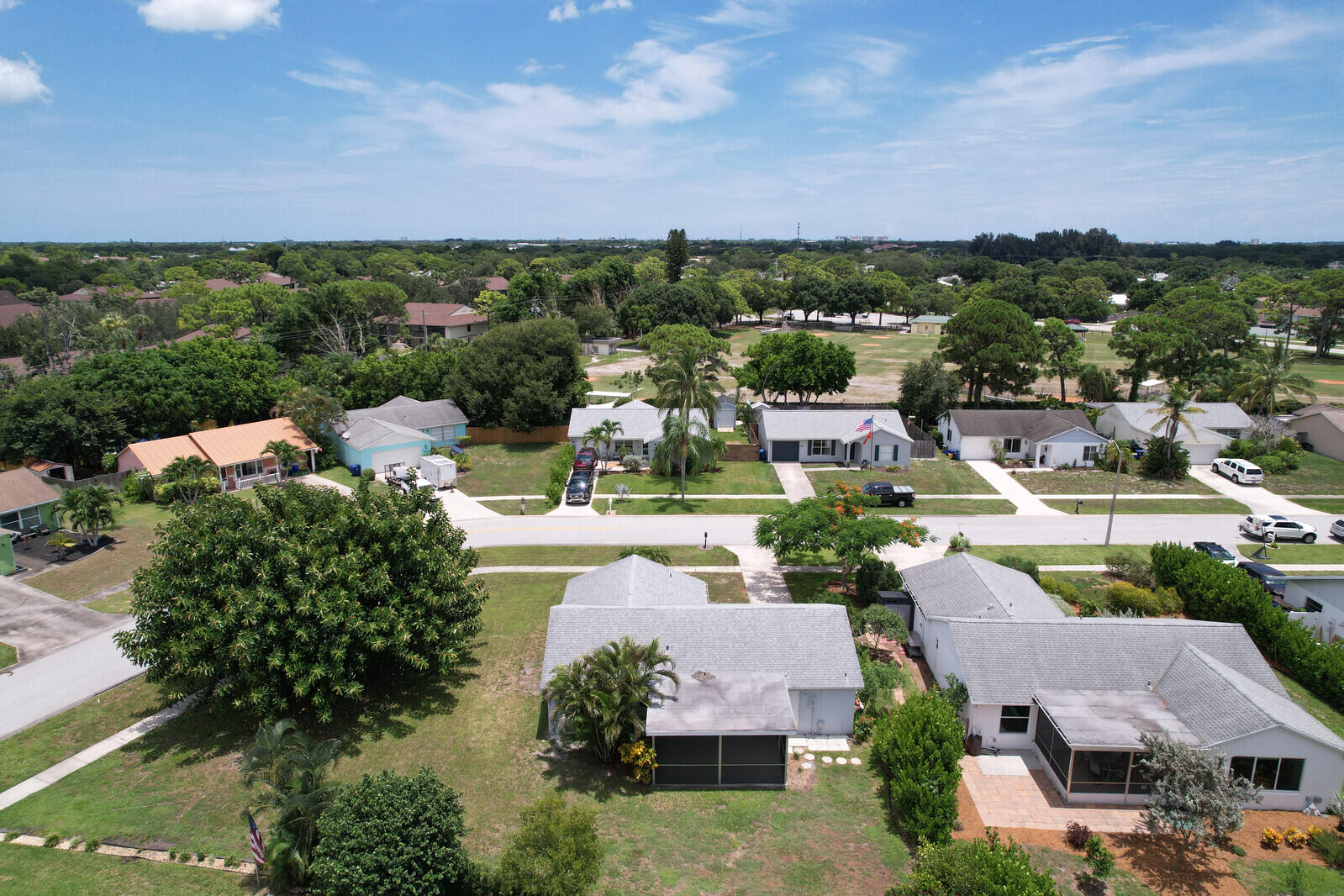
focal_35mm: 22
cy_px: 448
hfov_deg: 78.6
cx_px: 672
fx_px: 821
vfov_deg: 57.2
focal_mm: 8.38
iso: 120
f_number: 2.8
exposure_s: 1/2500
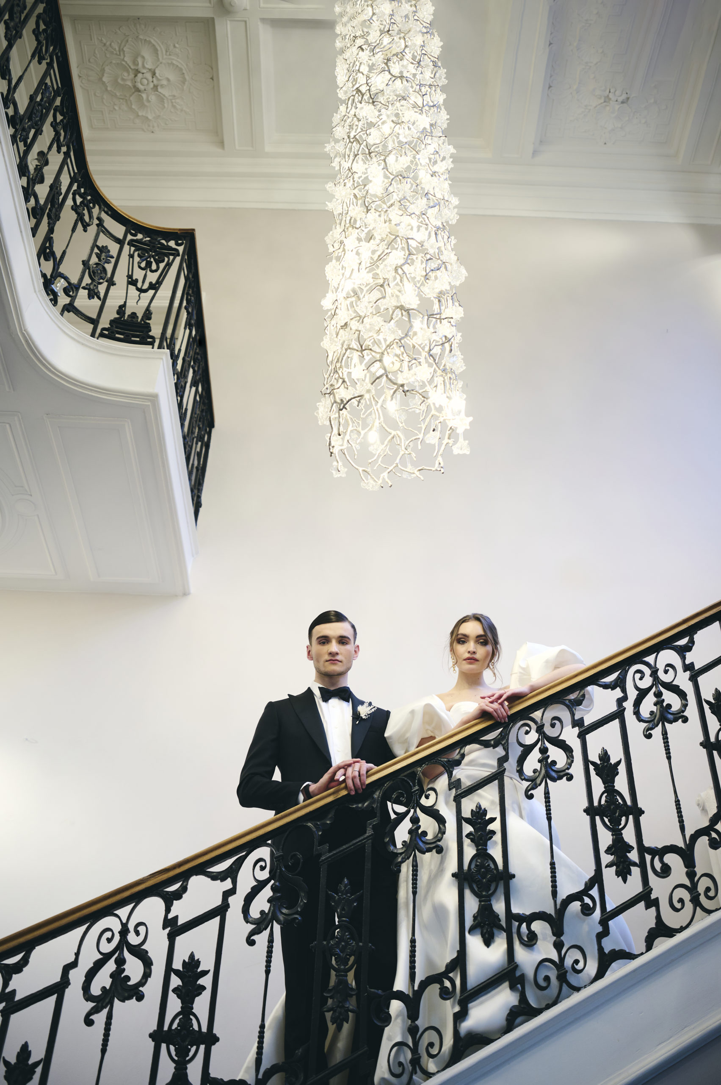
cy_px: 542
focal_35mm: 35
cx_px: 360
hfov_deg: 37.8
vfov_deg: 54.5
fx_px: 1053
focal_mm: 35
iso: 400
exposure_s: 1/60
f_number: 2.8
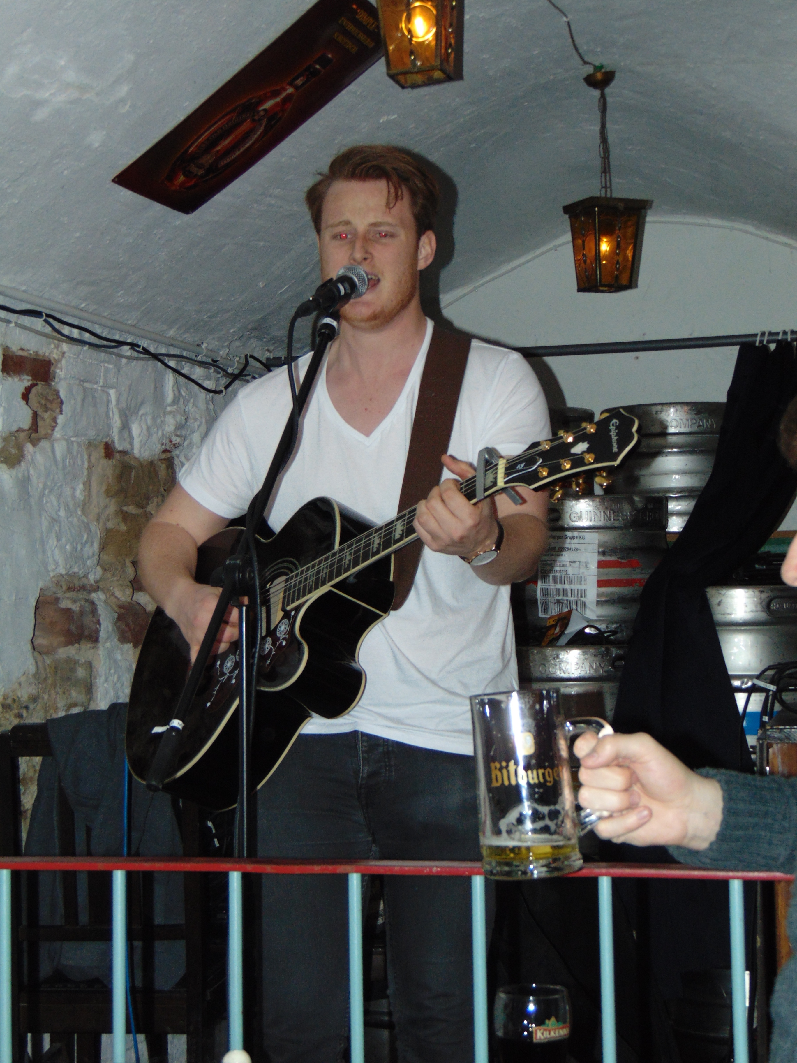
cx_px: 398
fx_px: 2180
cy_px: 532
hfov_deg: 20.7
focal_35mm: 71
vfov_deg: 27.4
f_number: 3.7
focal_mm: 12.8
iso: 400
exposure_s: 1/60
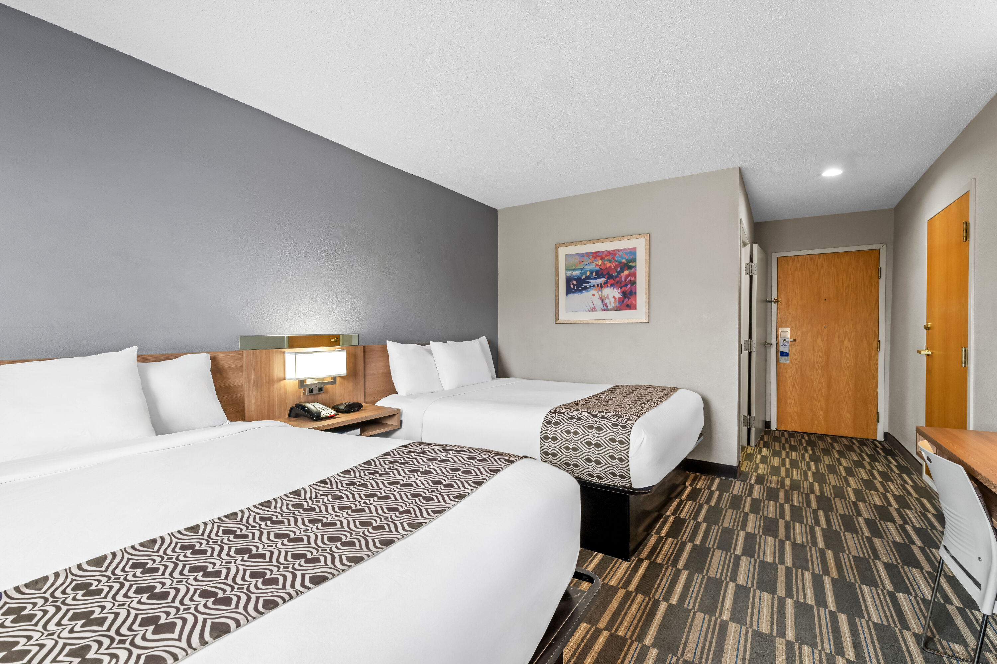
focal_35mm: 16
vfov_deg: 73.7
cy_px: 332
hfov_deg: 96.7
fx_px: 443
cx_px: 498
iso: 320
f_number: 11
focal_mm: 16
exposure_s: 1
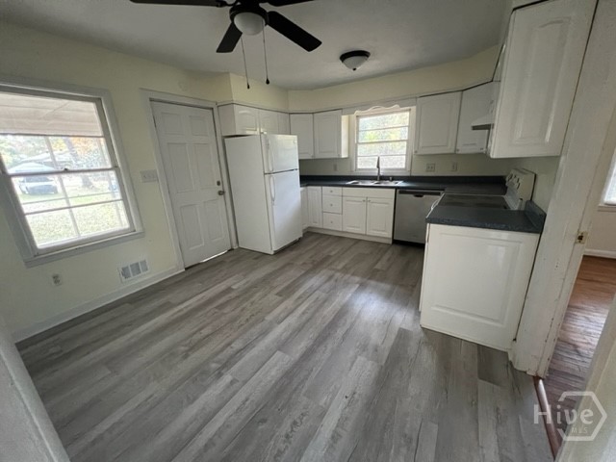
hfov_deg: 106.2
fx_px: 231
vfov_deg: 89.9
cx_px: 308
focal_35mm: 13
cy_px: 231
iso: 1000
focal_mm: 1.57
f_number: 1.8
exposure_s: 1/44
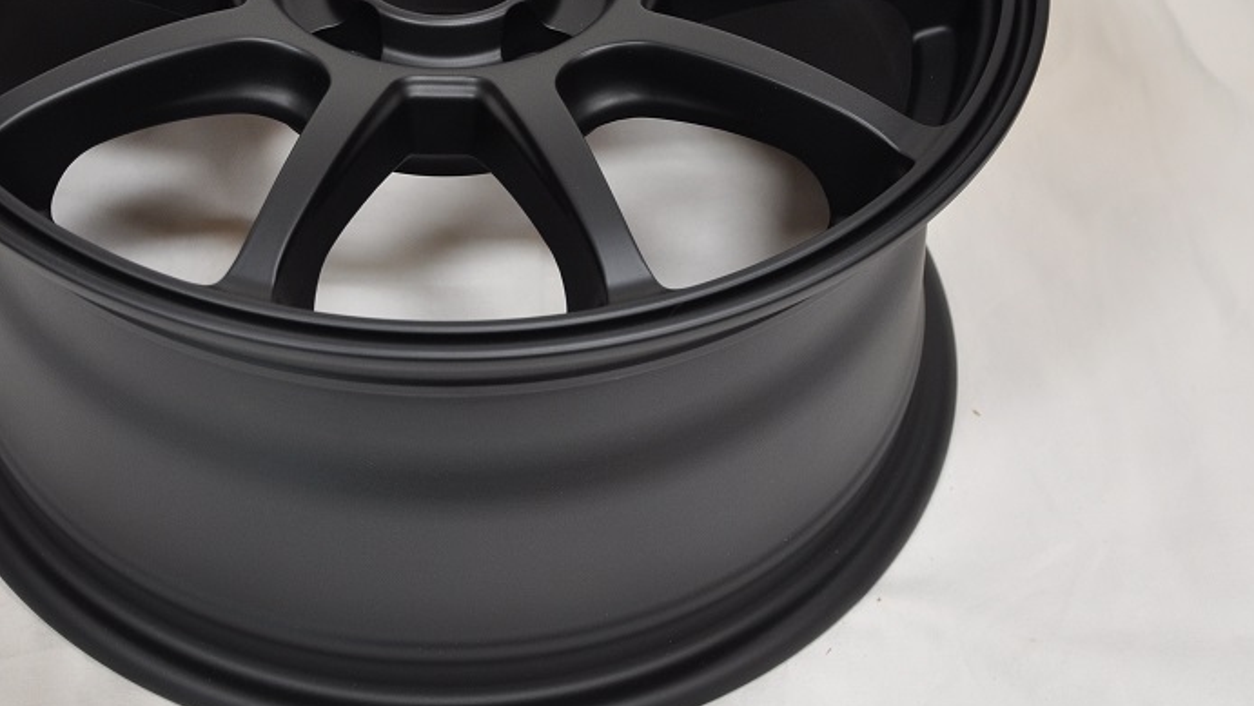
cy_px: 171
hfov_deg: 28.8
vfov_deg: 16.5
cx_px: 448
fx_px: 2428
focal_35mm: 73
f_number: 4.5
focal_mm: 30
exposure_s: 1/20
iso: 400
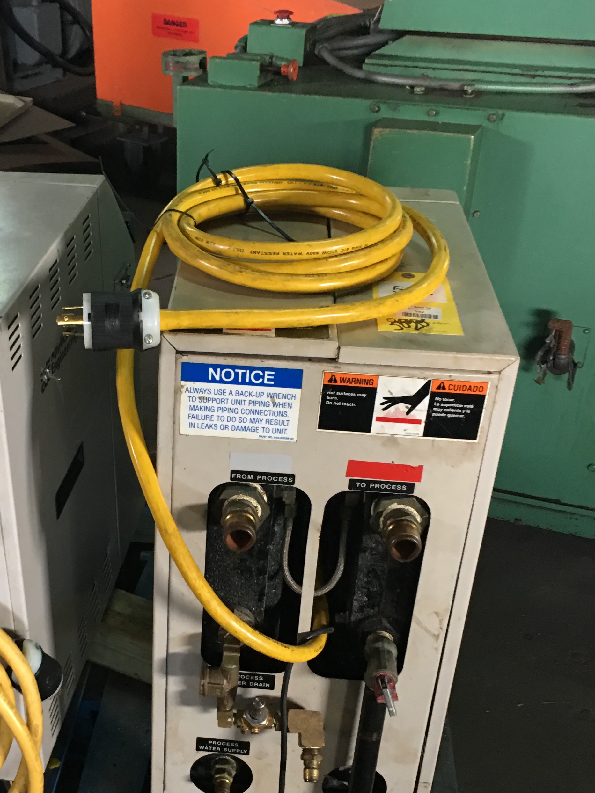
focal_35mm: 47
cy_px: 527
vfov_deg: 40.0
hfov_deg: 30.3
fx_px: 1077
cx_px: 143
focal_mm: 4.15
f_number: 2.2
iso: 80
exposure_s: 1/15
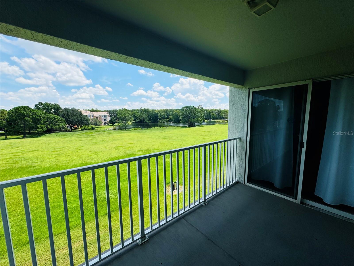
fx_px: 143
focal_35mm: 14
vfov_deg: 85.7
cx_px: 177
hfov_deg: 102.1
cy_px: 133
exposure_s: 1/1449
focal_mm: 2.22
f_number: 2.2
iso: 50
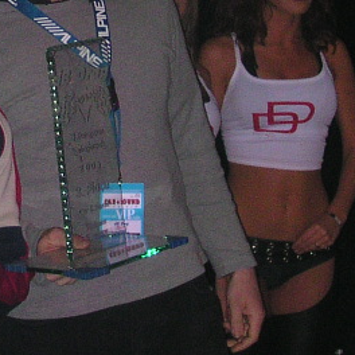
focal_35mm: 127
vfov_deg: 13.7
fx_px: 1474
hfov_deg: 13.7
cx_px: 98
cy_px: 108
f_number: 2.7
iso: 181
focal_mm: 5.6
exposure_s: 1/60
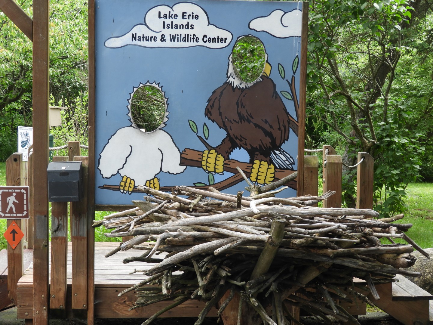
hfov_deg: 27.8
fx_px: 876
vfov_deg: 21.0
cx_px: 216
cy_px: 162
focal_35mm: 70
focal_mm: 12.5
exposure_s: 1/125
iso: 100
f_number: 4.5
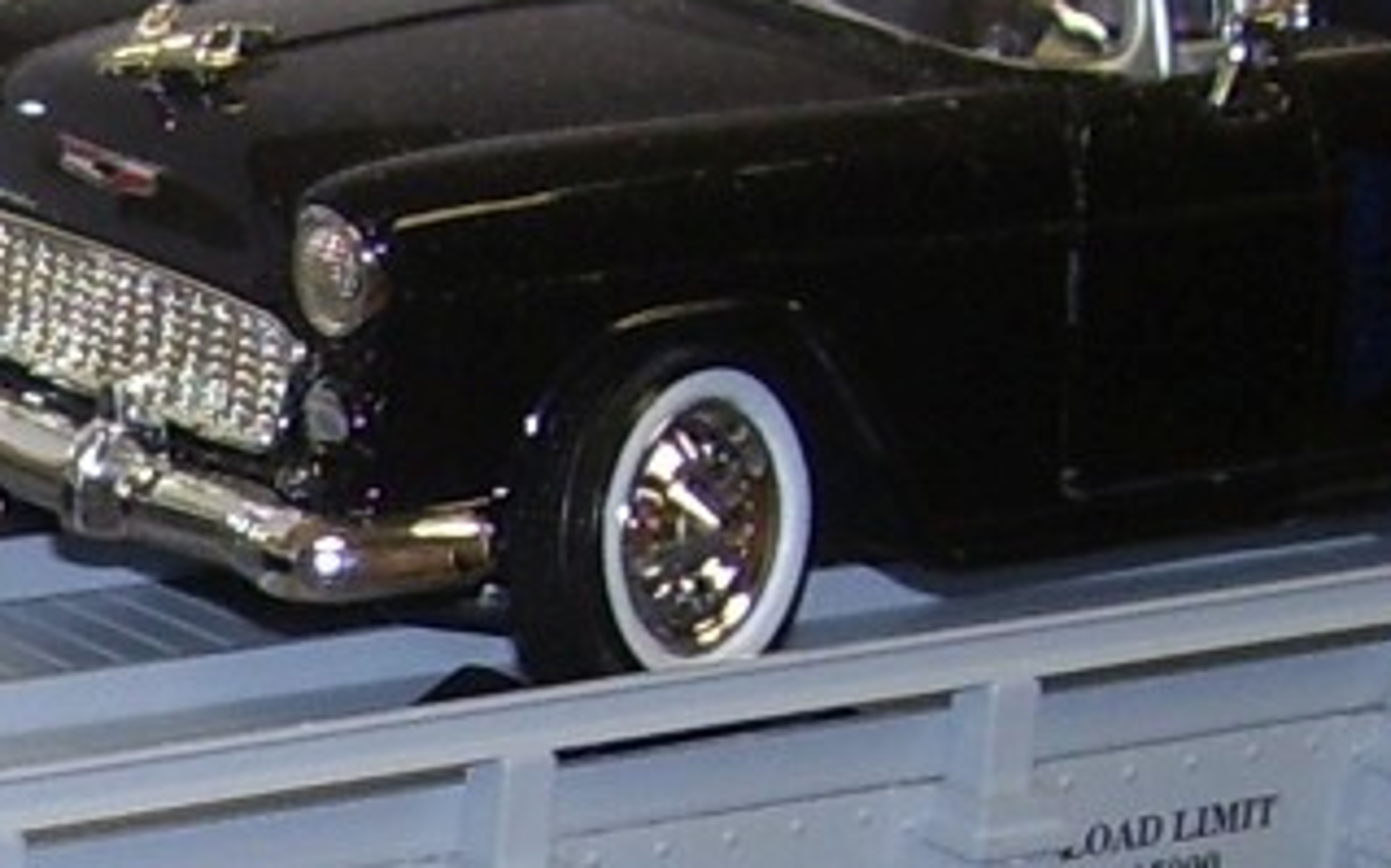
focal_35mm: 197
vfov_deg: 6.6
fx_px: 7464
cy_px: 973
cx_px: -781
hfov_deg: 10.3
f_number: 2.7
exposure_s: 1/60
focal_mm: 6
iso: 80
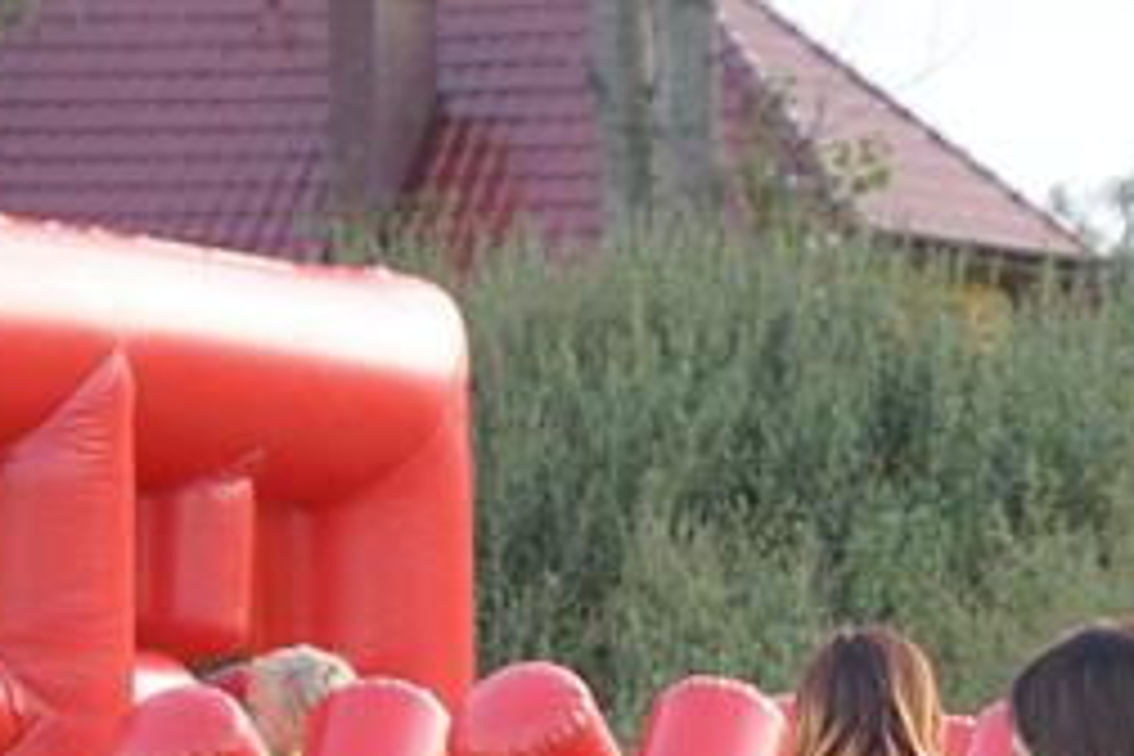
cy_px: 1267
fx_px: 11150
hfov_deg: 5.8
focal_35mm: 354
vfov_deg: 3.9
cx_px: 1413
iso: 1250
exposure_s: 1/400
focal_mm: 70
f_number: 5
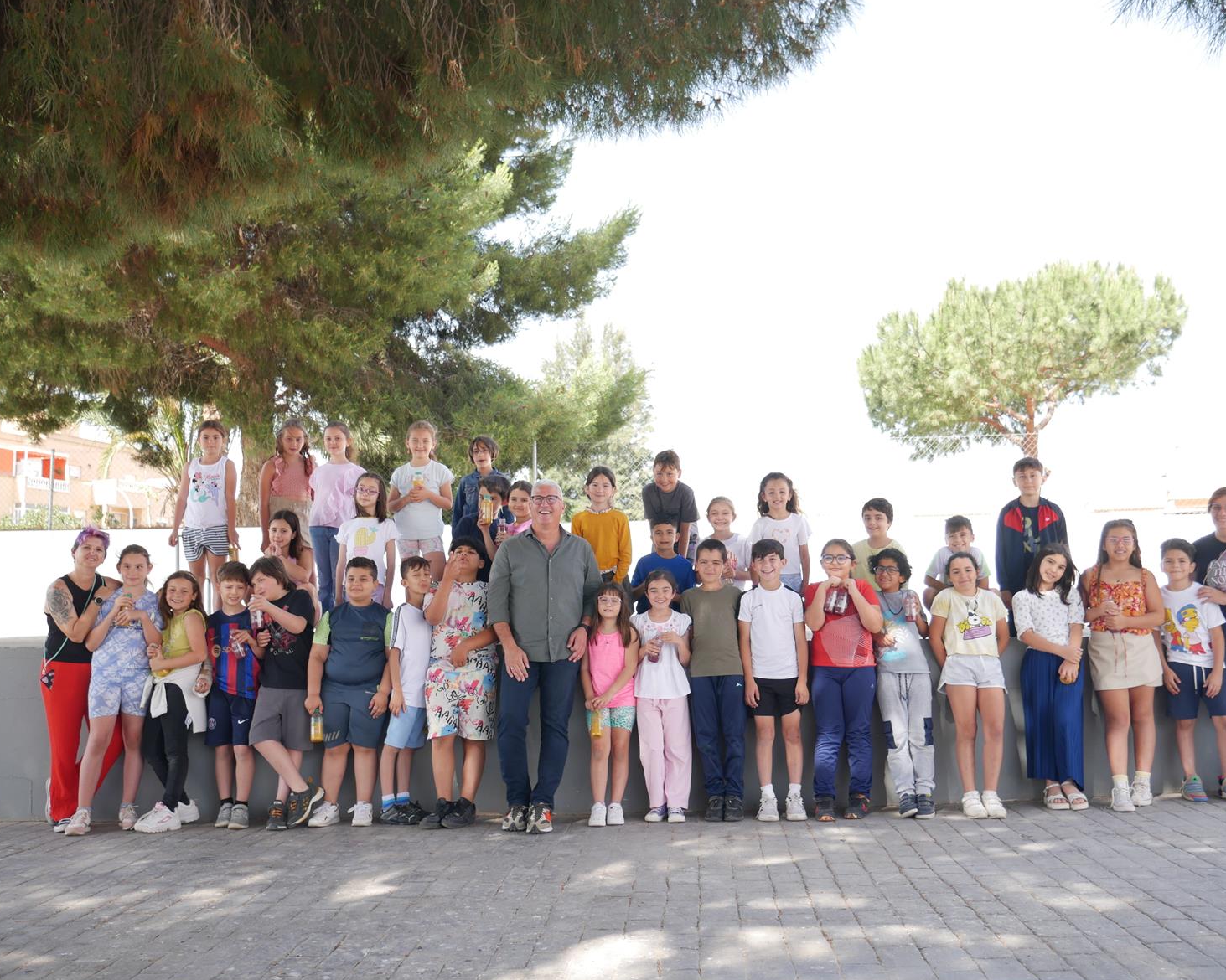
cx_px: 644
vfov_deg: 45.8
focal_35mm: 32
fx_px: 1161
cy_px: 485
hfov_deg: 55.6
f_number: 3.6
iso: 200
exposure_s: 1/250
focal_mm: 15
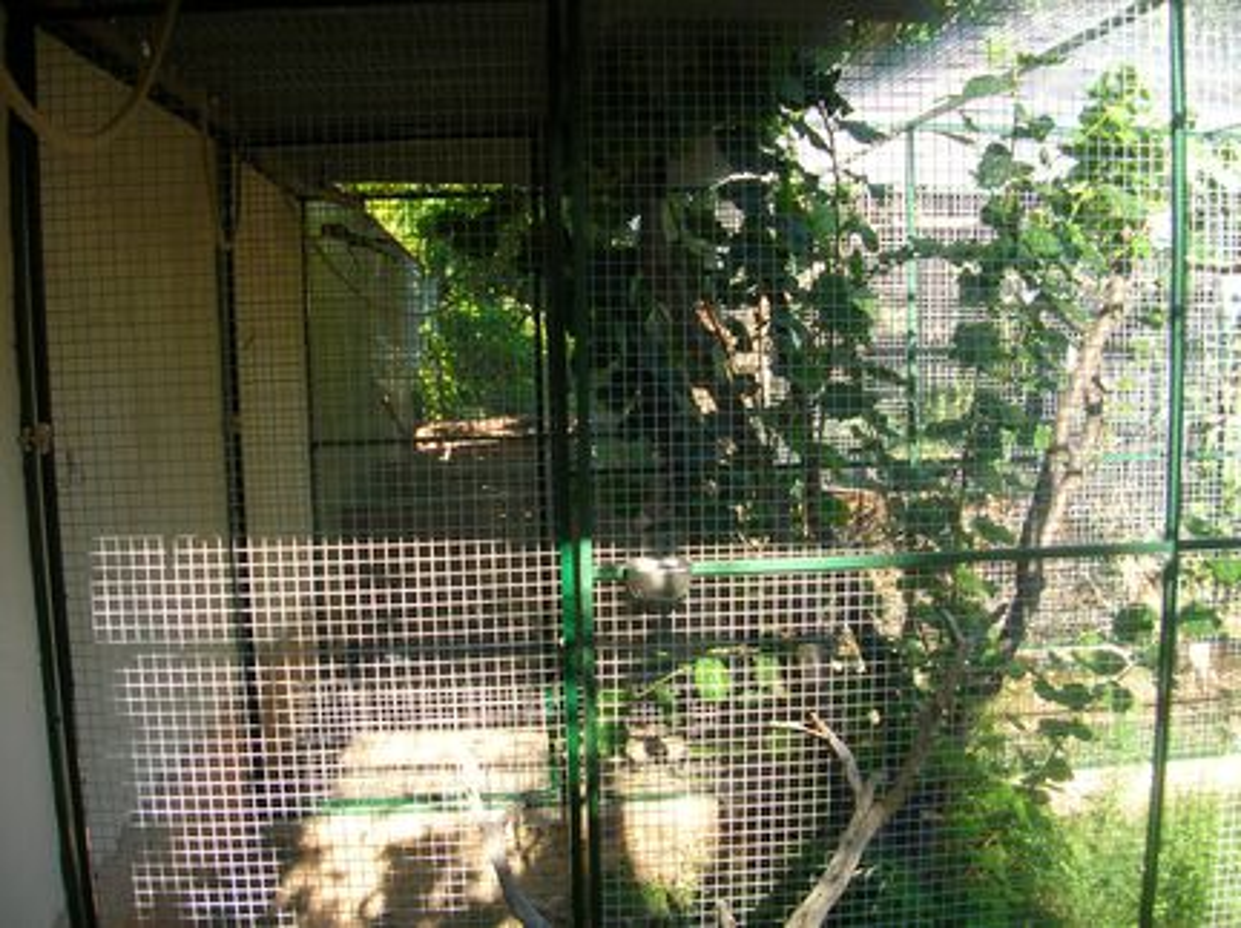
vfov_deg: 40.6
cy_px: 464
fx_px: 1253
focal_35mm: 35
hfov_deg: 52.7
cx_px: 620
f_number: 2.8
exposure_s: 1/134
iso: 50
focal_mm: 5.8
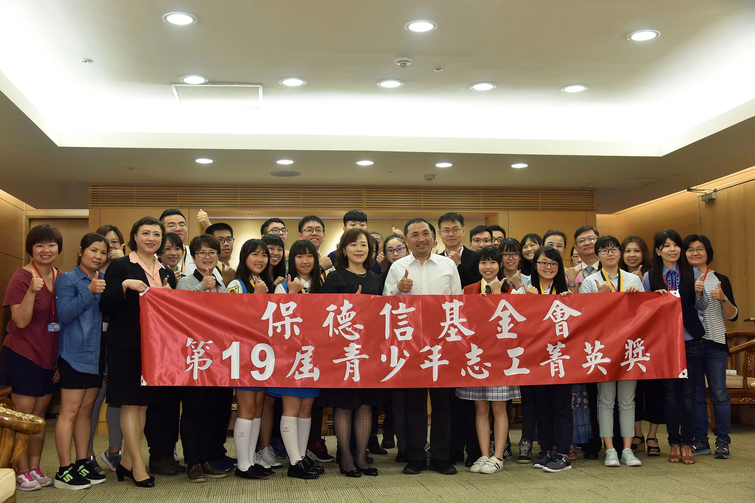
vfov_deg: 35.0
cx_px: 378
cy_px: 252
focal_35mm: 38
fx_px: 797
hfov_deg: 50.7
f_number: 5.6
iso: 2000
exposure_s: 1/60
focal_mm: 38
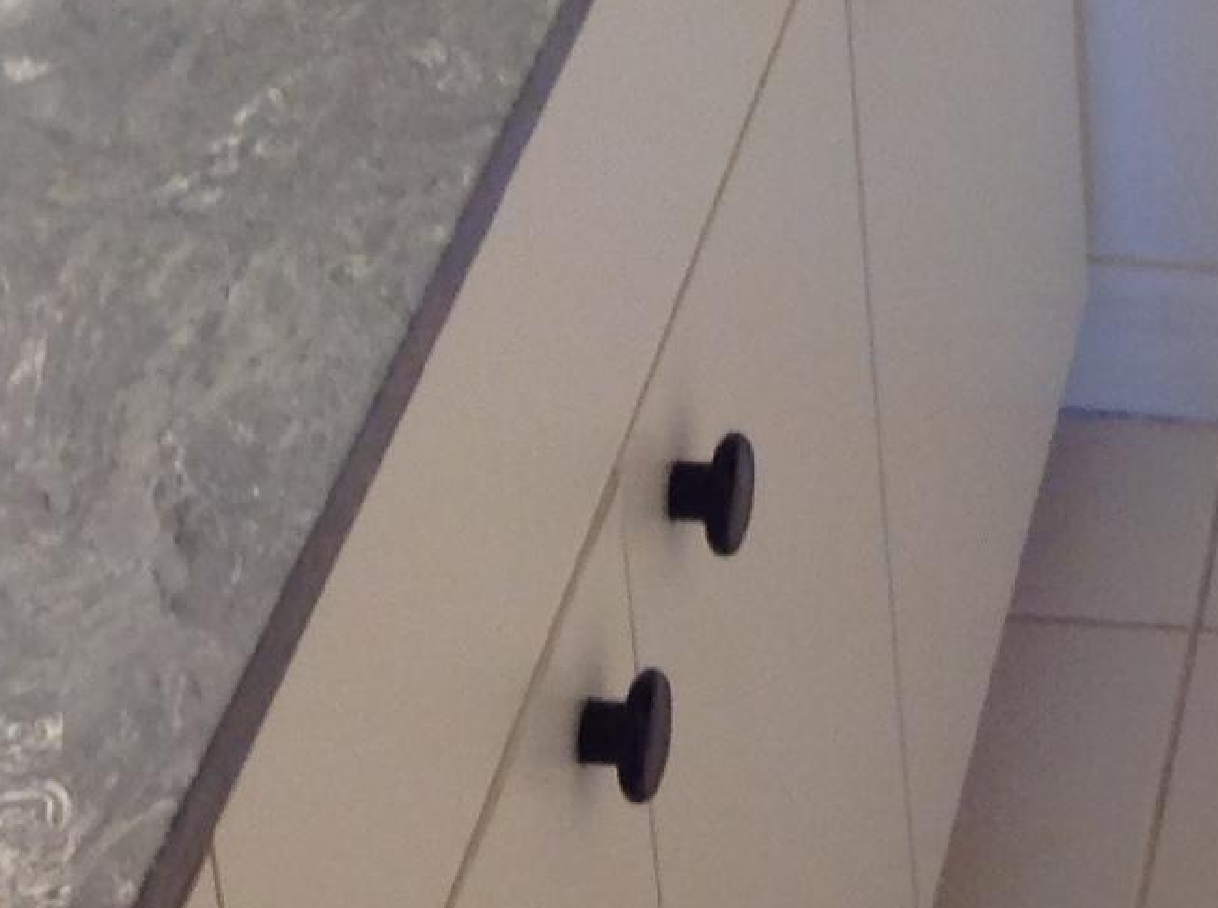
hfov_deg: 14.0
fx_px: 4881
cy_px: -824
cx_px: 1186
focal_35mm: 139
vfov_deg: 10.0
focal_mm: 4.28
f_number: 2.4
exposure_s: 1/20
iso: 64
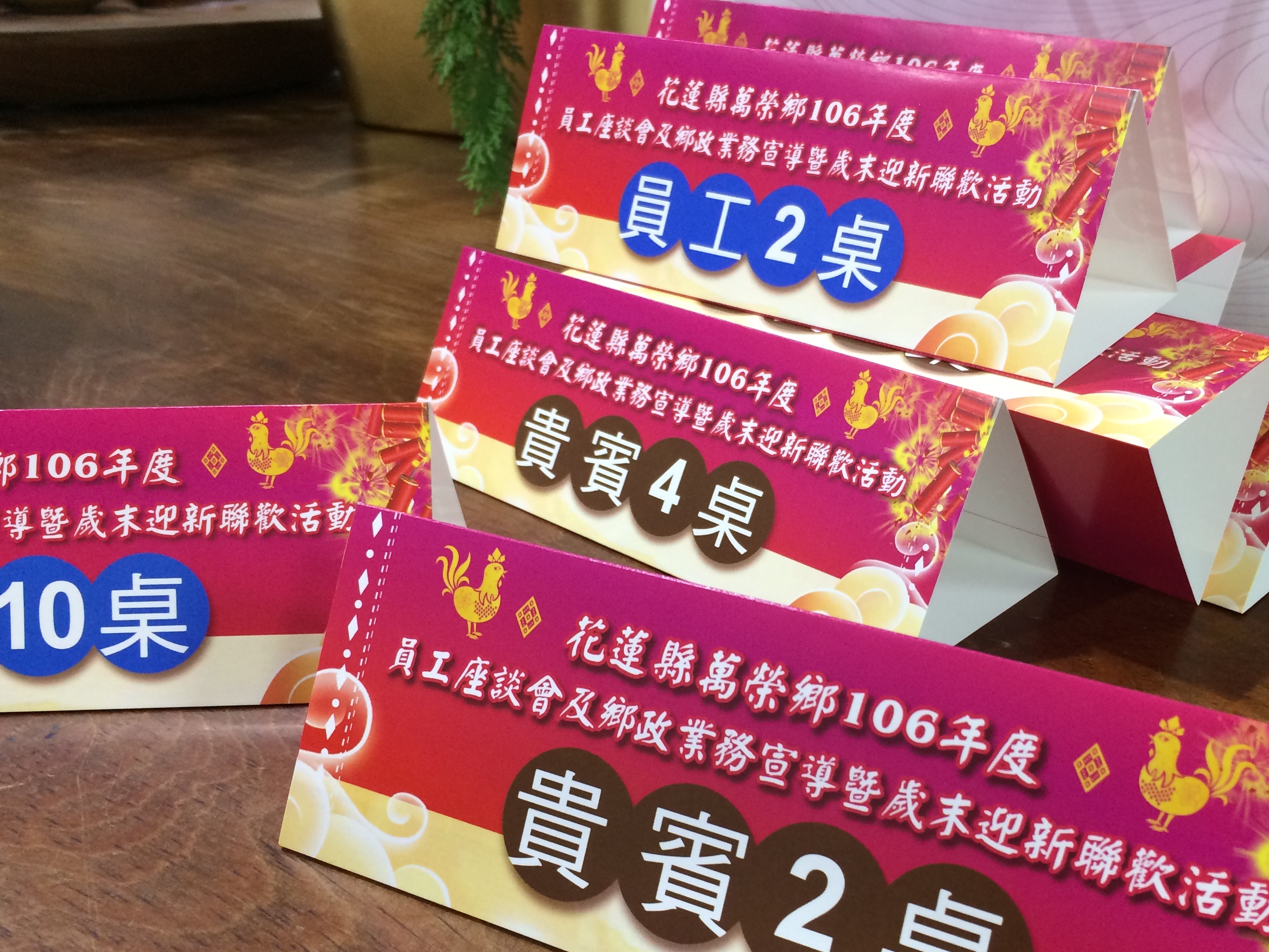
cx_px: 774
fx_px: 1357
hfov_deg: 49.8
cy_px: 571
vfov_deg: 38.5
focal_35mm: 37
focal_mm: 4.15
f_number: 2.2
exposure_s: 1/30
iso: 100
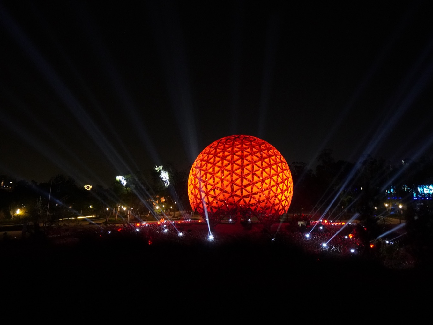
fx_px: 213
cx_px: 236
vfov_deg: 74.7
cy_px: 167
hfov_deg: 90.8
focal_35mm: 17
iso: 6400
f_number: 4
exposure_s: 1/13
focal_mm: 10
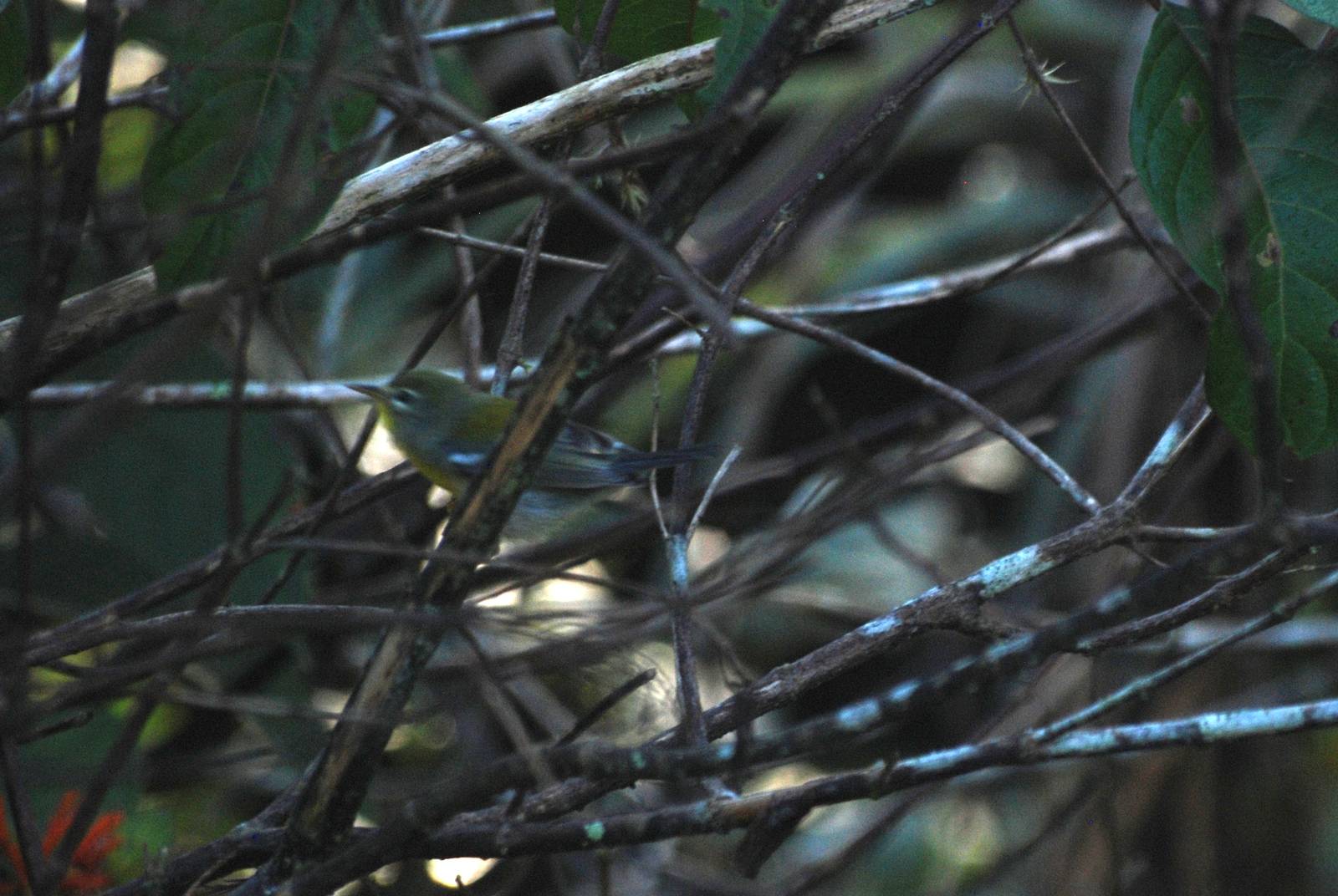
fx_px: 13400
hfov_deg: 5.7
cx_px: 669
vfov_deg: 3.8
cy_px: 448
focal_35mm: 360
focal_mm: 240
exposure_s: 1/160
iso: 400
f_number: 5.3
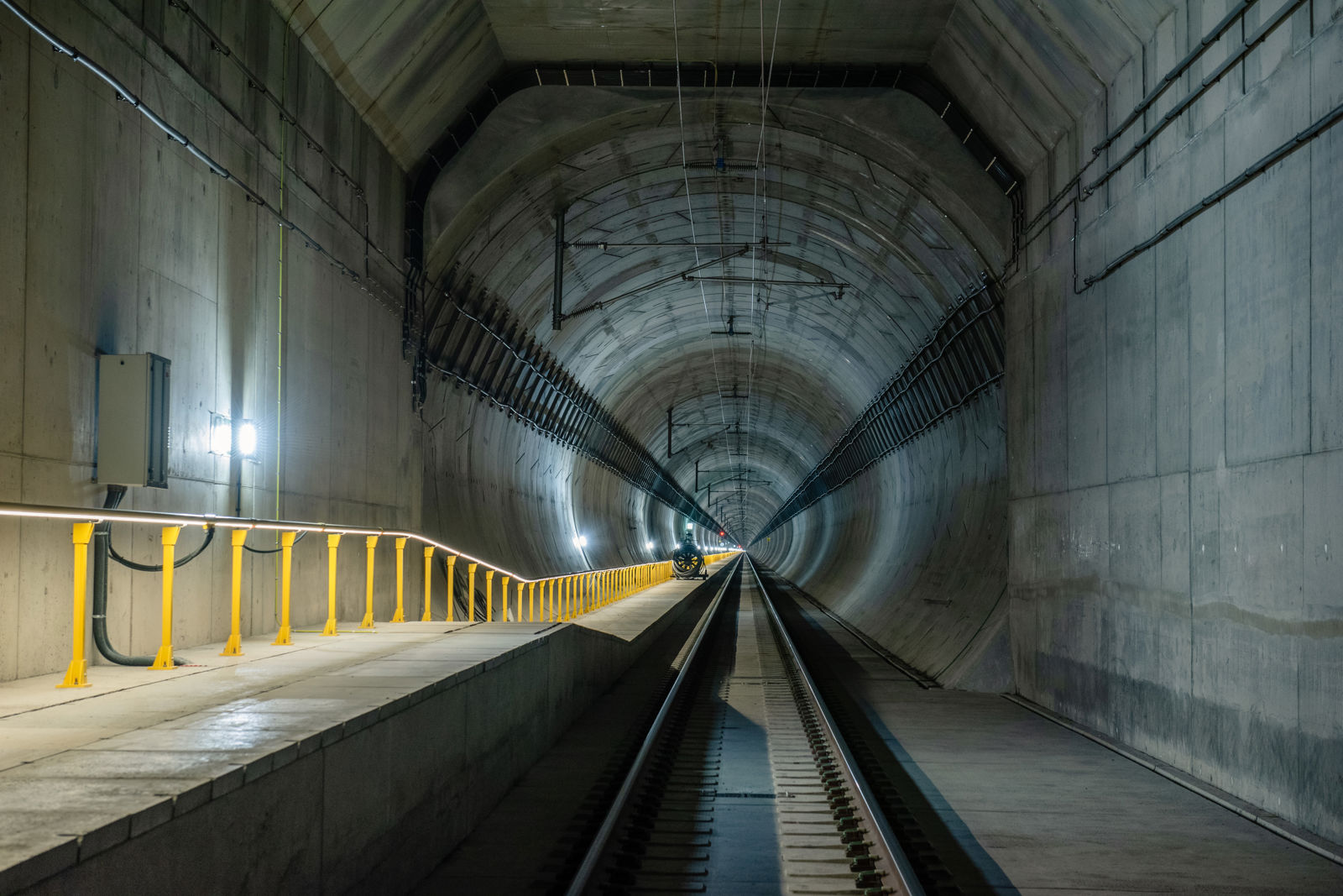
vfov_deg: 19.5
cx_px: 672
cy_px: 448
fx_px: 2611
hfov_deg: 28.8
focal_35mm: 70
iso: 800
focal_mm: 70
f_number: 8
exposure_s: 1/2.5
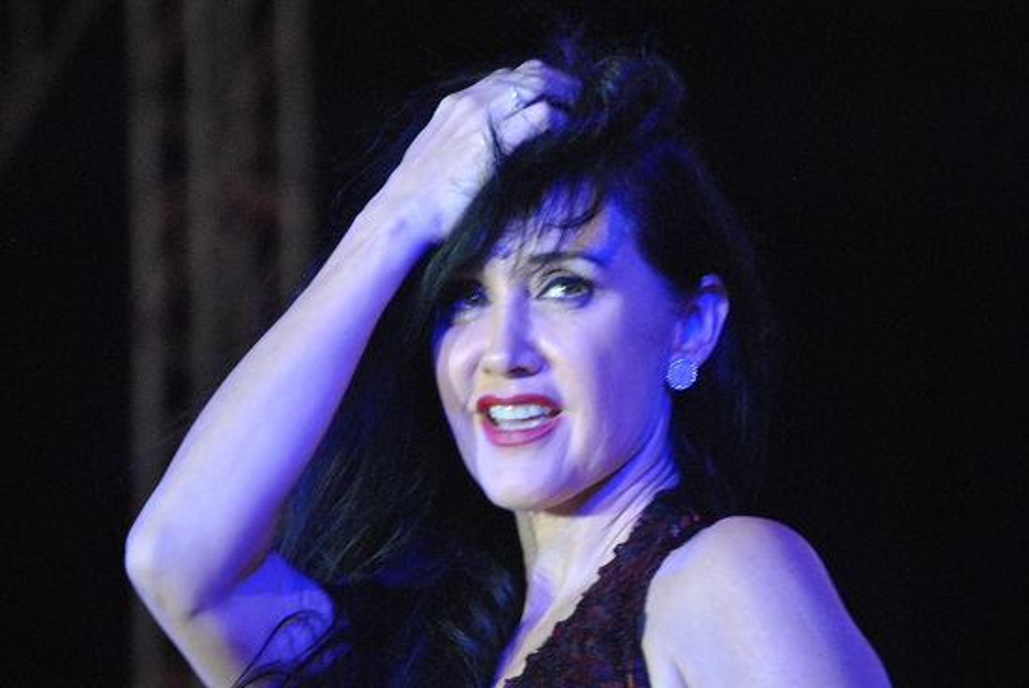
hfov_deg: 6.9
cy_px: 344
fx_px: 8584
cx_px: 514
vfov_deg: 4.6
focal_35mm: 300
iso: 1600
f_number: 5.6
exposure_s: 1/50
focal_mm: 200
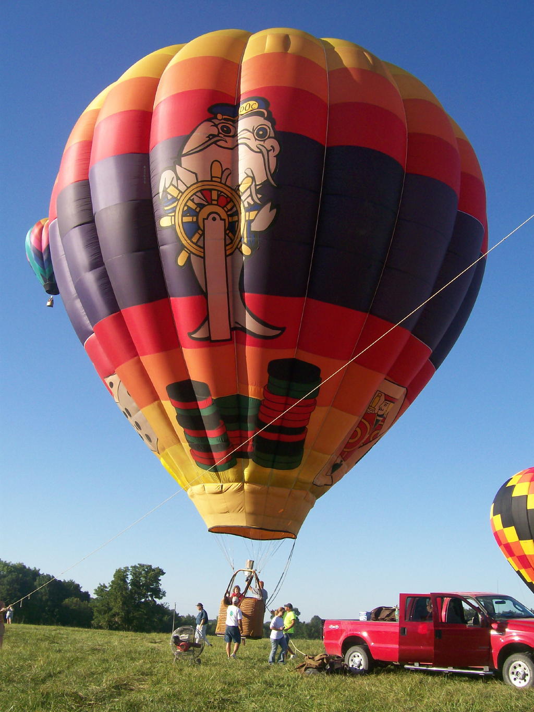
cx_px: 267
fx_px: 740
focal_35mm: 36
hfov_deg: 39.7
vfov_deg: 51.4
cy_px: 356
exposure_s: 1/400
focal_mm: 6
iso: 80
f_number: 4.8
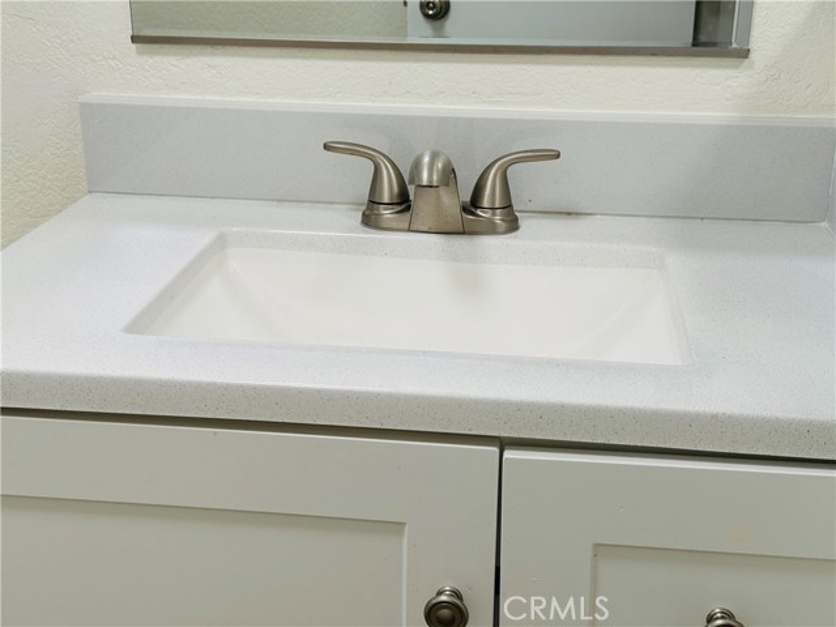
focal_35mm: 48
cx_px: 418
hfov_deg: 39.7
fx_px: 1159
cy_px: 314
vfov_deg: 30.3
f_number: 1.78
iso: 50
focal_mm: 6.76
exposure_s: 1/60
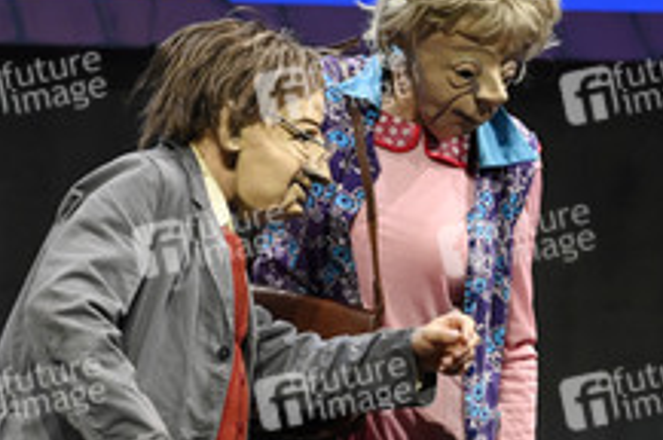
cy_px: 318
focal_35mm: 520
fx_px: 9562
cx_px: 558
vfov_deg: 2.6
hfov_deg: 4.0
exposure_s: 1/320
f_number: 5.6
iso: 6400
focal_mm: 250
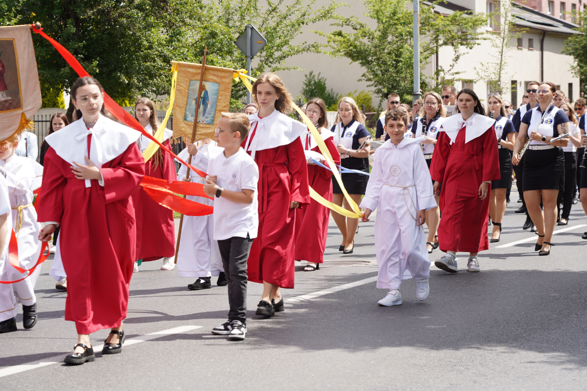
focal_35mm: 105
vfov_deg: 13.0
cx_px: 294
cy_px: 196
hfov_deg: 19.5
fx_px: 1712
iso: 100
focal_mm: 105
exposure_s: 1/160
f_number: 7.1
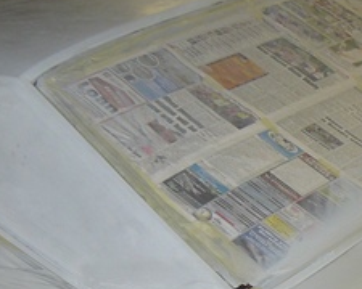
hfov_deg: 16.1
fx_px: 1232
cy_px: 317
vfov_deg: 13.2
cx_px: 418
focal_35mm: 115
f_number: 2.8
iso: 100
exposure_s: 1/30
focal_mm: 6
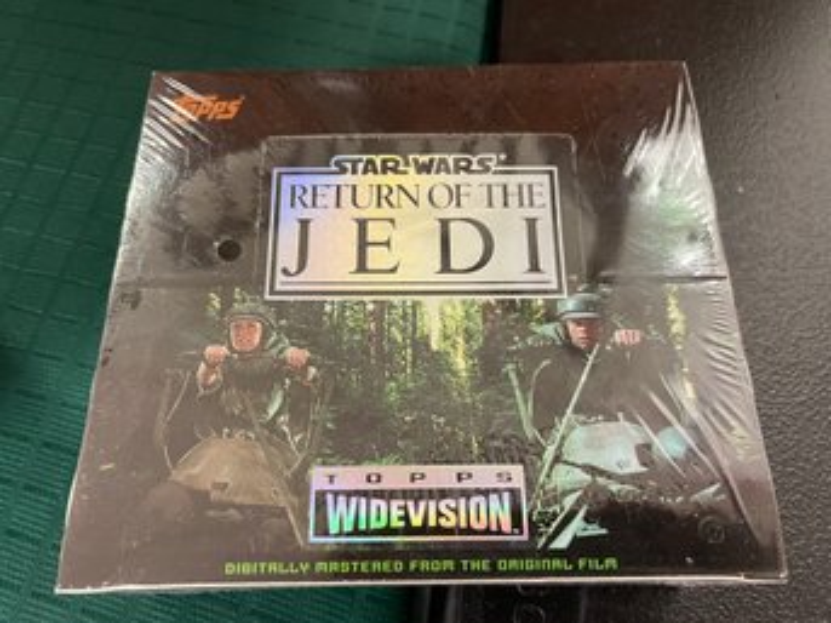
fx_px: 624
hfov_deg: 67.3
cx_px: 416
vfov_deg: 53.0
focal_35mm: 26
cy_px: 312
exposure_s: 1/40
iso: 320
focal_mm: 4.2
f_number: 1.6
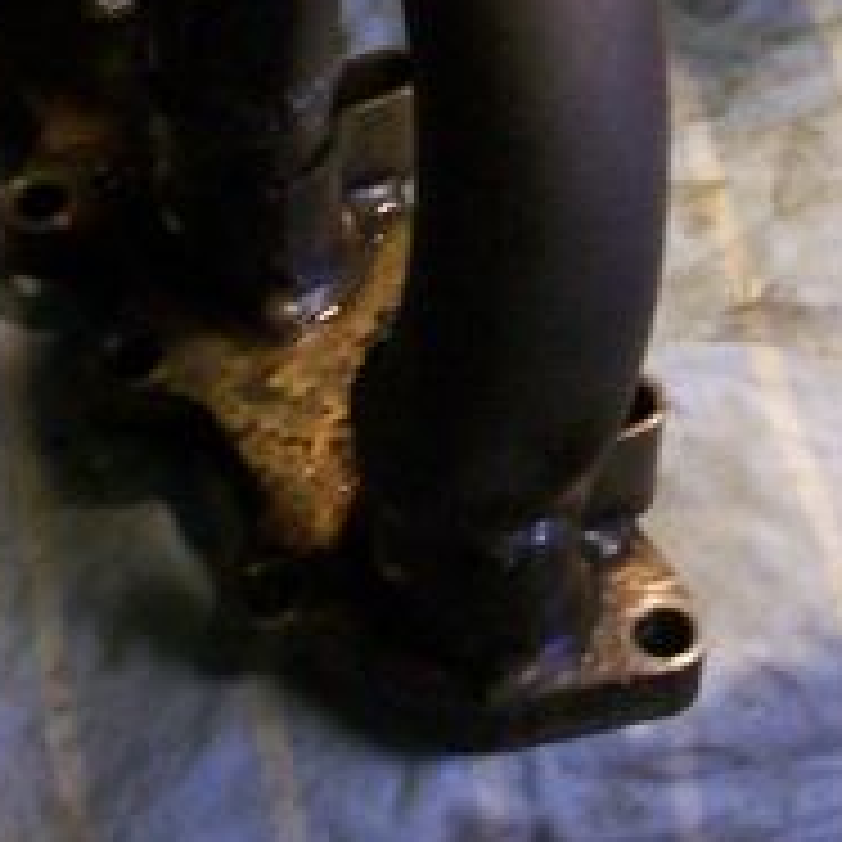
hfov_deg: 15.6
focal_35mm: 109
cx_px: 869
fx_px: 3000
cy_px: -158
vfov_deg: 15.4
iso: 200
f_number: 4.5
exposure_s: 1/8
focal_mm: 6
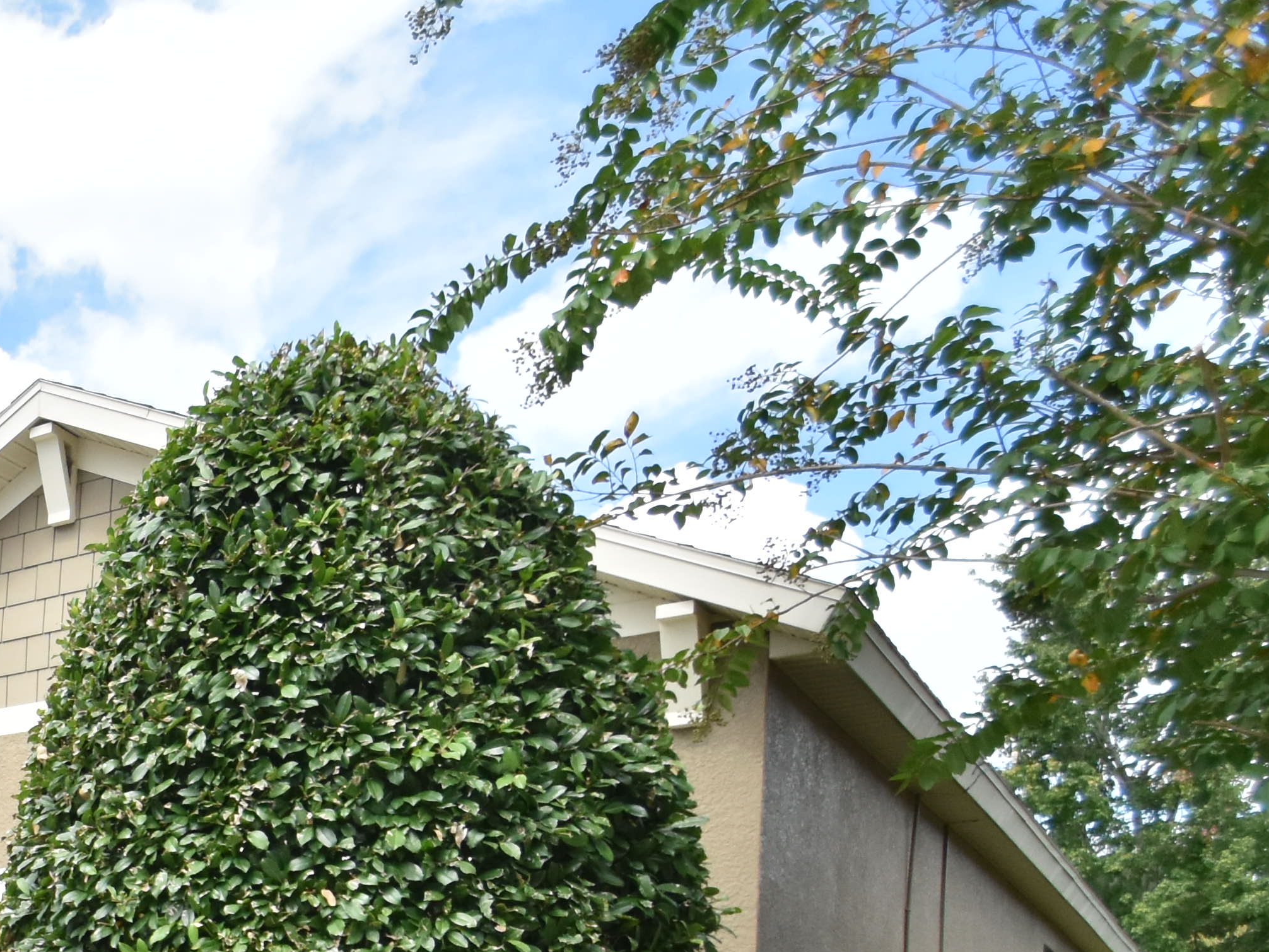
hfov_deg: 33.8
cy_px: 1120
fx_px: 1576
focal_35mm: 43
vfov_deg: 29.3
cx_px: -315
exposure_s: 1/4000
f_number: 3.5
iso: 800
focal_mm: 10
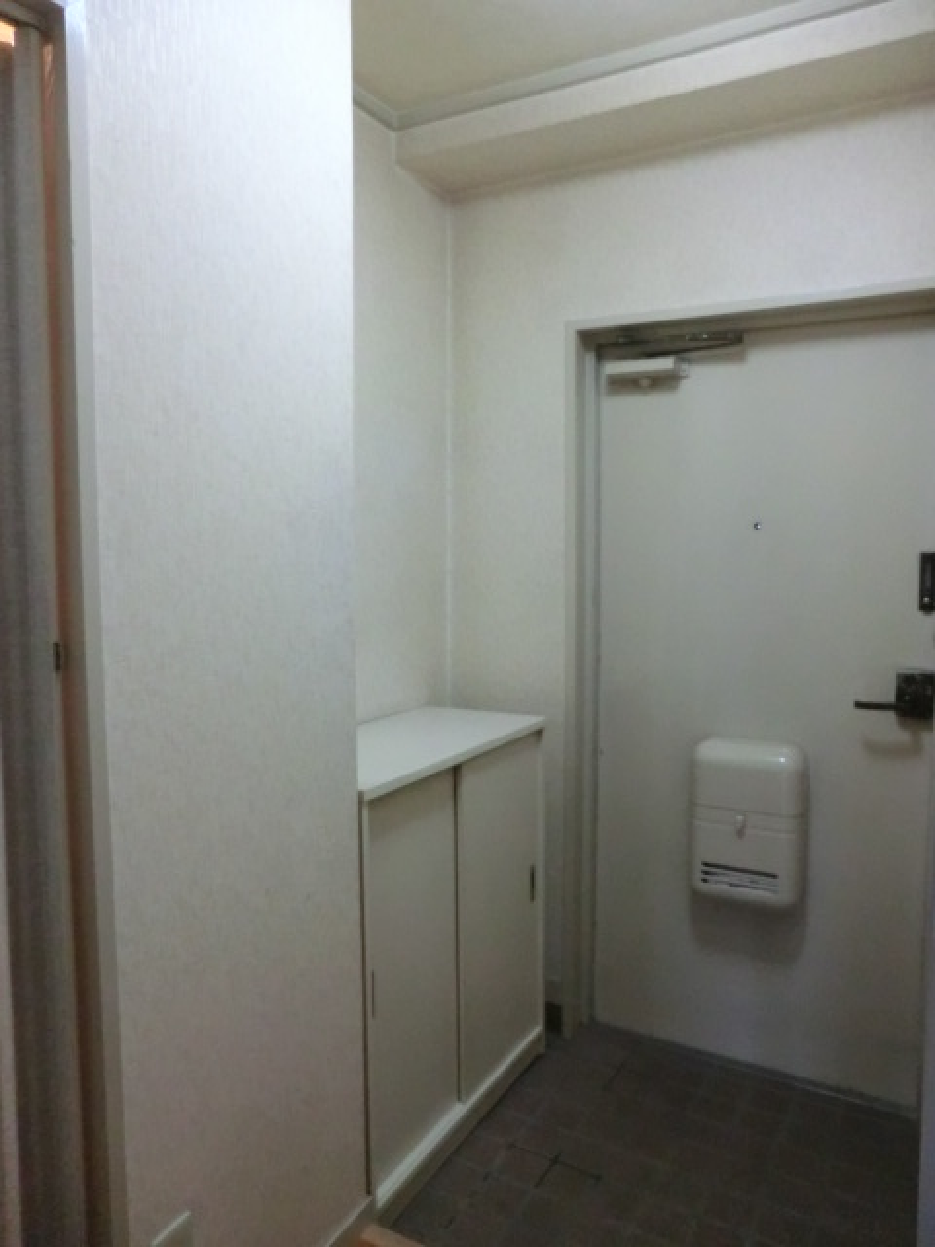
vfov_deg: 71.6
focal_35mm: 24
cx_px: 468
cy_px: 624
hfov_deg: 56.8
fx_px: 864
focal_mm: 4.3
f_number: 3.2
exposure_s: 1/30
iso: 800
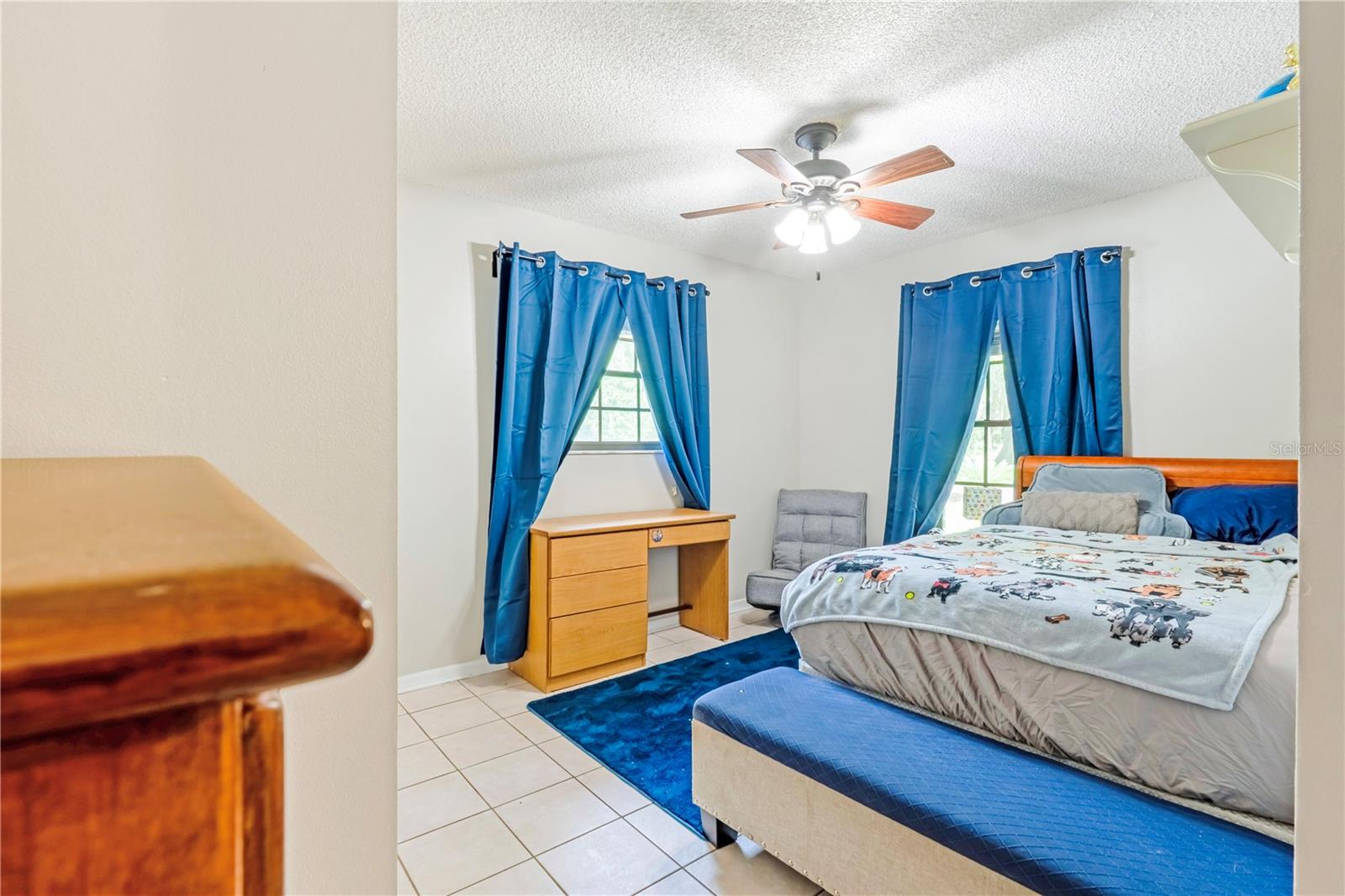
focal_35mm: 16
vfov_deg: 72.0
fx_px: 616
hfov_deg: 95.0
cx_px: 672
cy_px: 448
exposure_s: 1/60
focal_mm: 11
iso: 250
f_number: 9
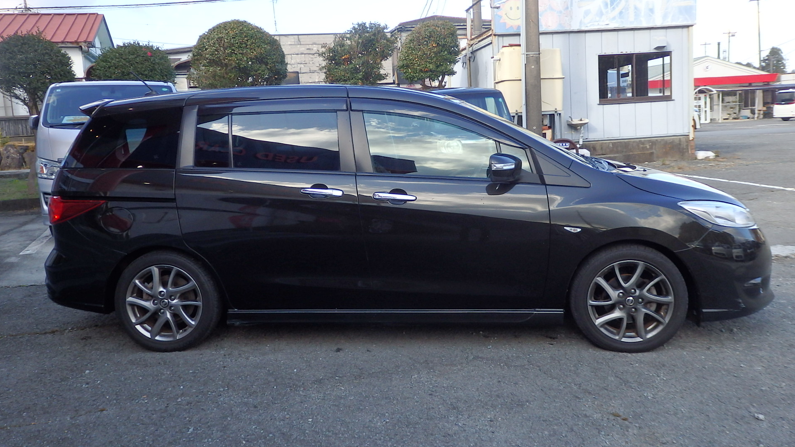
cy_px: 196
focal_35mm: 33
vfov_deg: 35.6
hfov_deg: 59.5
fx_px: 696
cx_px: 399
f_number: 3.3
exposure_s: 1/400
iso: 125
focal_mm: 5.5
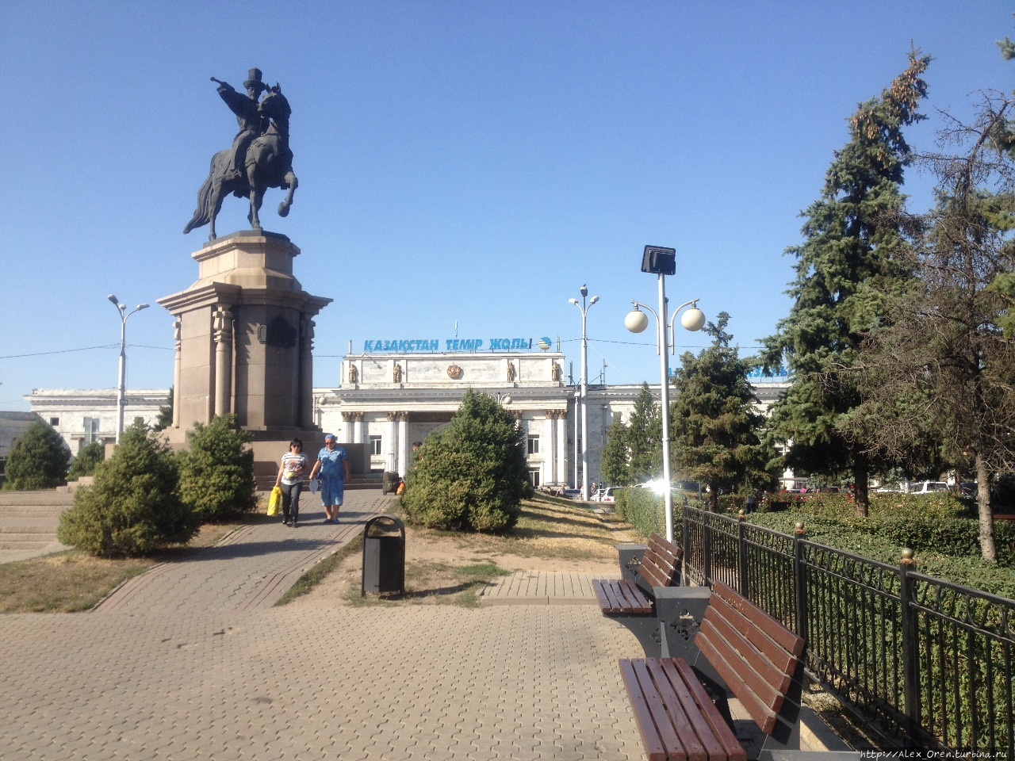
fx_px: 1026
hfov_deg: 52.6
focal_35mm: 35
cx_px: 508
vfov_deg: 40.7
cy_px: 380
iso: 50
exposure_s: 1/1200
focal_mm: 4.28
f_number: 2.4
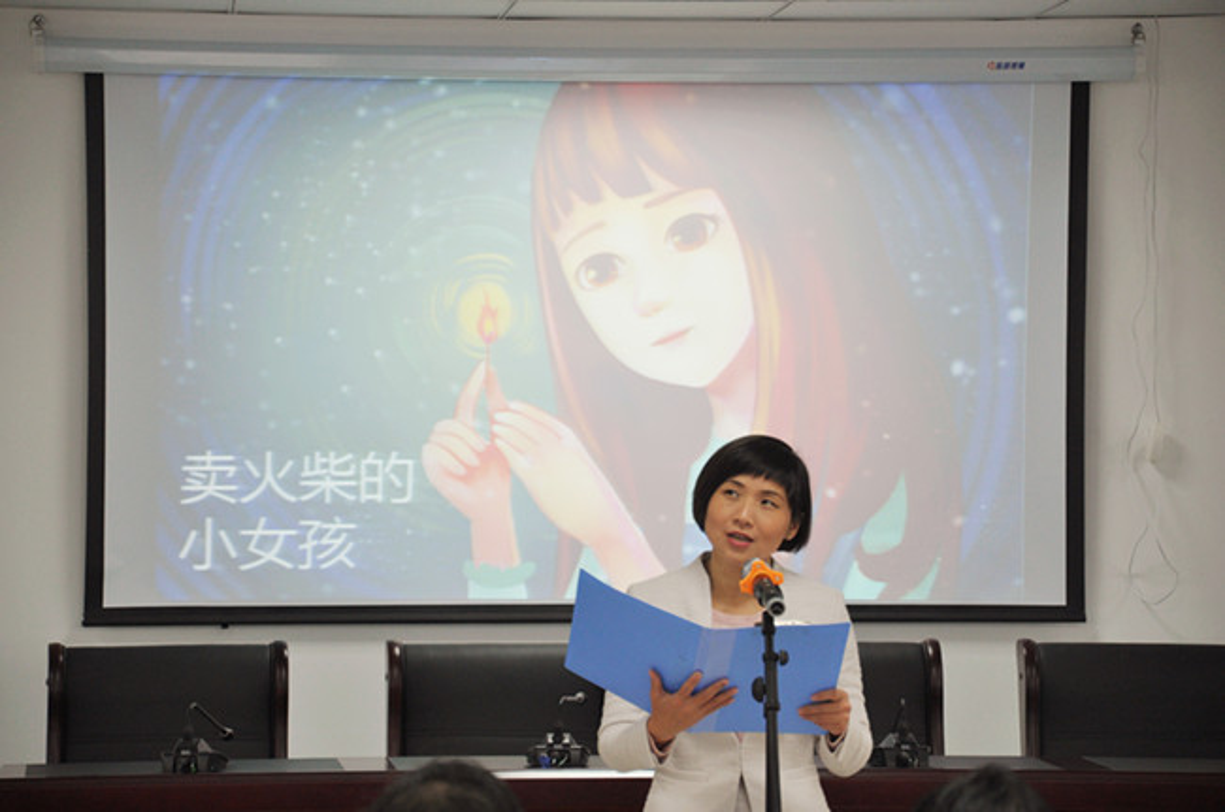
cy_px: 406
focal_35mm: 158
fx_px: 5350
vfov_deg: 8.7
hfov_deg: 13.1
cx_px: 612
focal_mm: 105
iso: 560
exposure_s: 1/60
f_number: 5.6
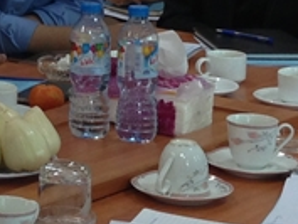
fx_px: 1645
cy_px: -94
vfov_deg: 7.7
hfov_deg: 9.9
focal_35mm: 191
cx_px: -202
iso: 64
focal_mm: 4.12
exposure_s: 1/20
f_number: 2.4
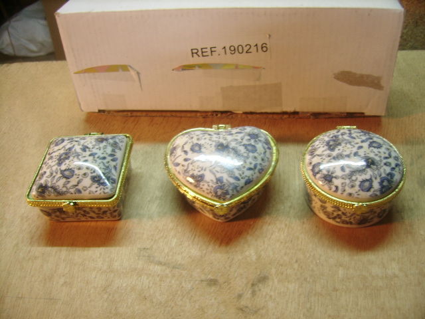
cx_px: 212
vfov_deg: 40.7
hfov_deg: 52.6
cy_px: 160
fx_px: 430
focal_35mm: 35
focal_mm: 5.95
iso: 100
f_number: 2.8
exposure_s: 1/5
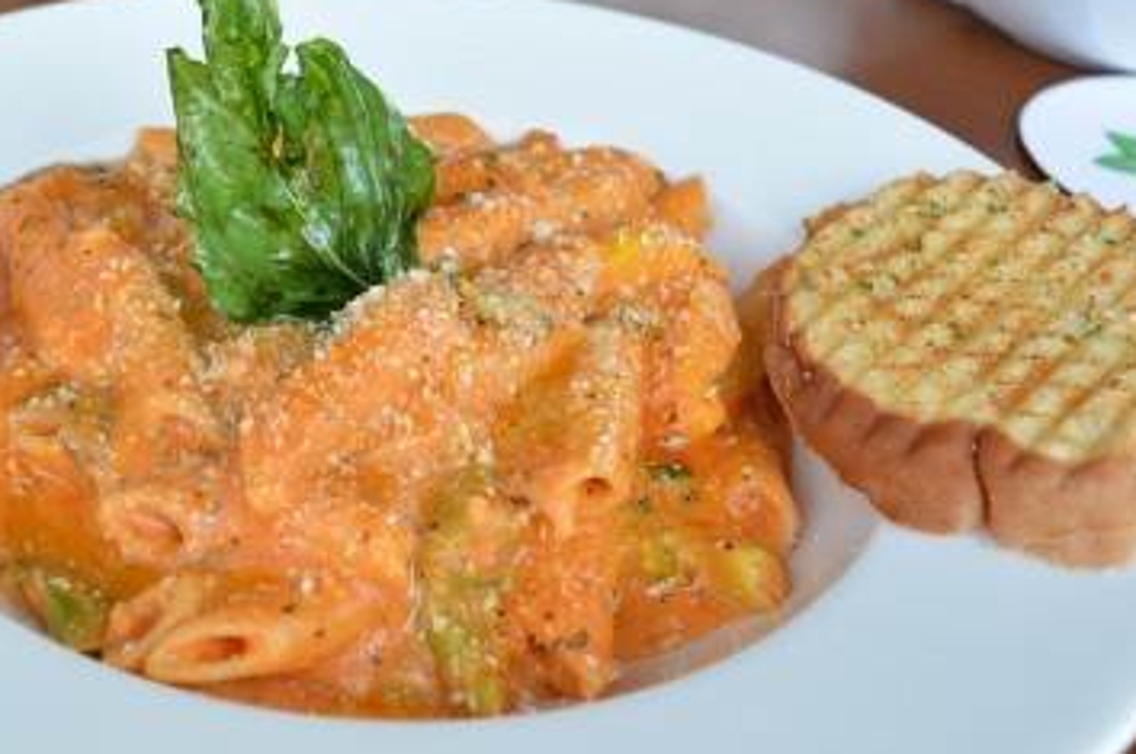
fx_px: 1765
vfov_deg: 24.1
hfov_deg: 35.3
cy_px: 395
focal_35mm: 56
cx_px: 369
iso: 500
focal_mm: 22
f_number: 5
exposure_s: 1/125
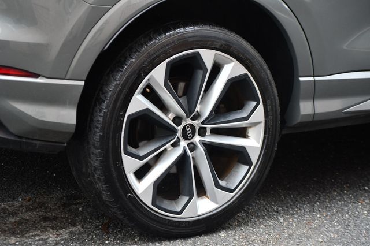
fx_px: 1202
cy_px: 123
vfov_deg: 11.7
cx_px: 185
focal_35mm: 117
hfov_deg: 17.5
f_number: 4.8
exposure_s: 1/250
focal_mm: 78
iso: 800
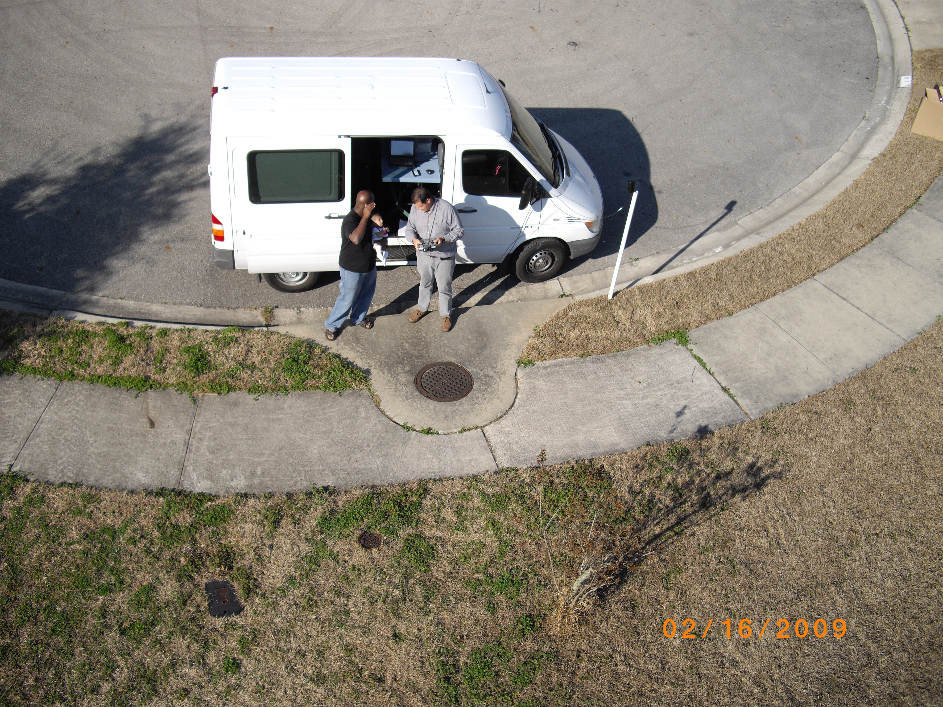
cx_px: 472
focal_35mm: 38
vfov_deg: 37.7
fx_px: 1035
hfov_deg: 49.0
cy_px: 354
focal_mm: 7.9
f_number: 2.8
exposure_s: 1/800
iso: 50
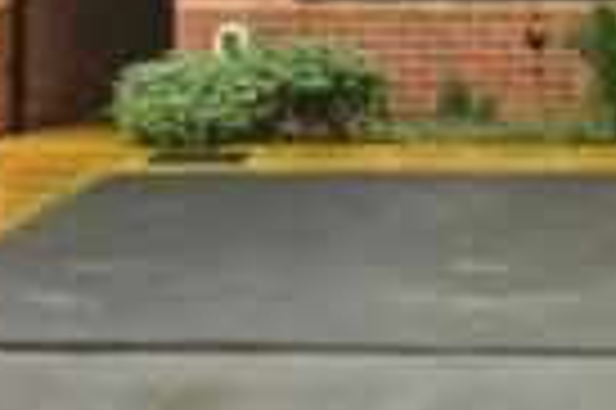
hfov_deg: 14.5
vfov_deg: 9.2
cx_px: 614
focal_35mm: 139
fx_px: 2376
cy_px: -408
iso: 500
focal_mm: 29
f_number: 7.1
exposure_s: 1/125
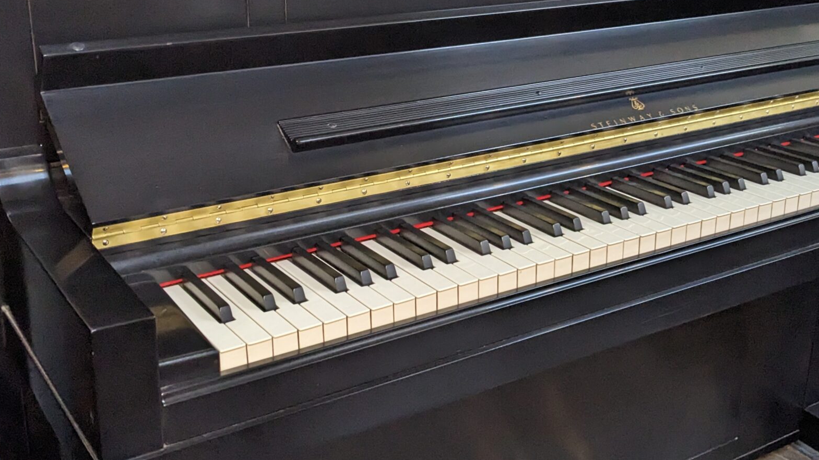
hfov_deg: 42.6
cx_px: 502
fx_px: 1042
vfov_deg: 24.9
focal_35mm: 48
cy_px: 209
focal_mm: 4.38
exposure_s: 1/60
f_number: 1.73
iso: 639
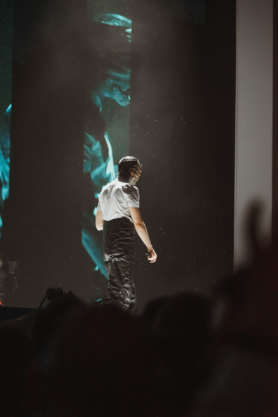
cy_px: 208
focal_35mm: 105
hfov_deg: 13.0
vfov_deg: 19.5
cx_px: 139
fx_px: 1216
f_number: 4
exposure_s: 1/250
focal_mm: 105
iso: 6400
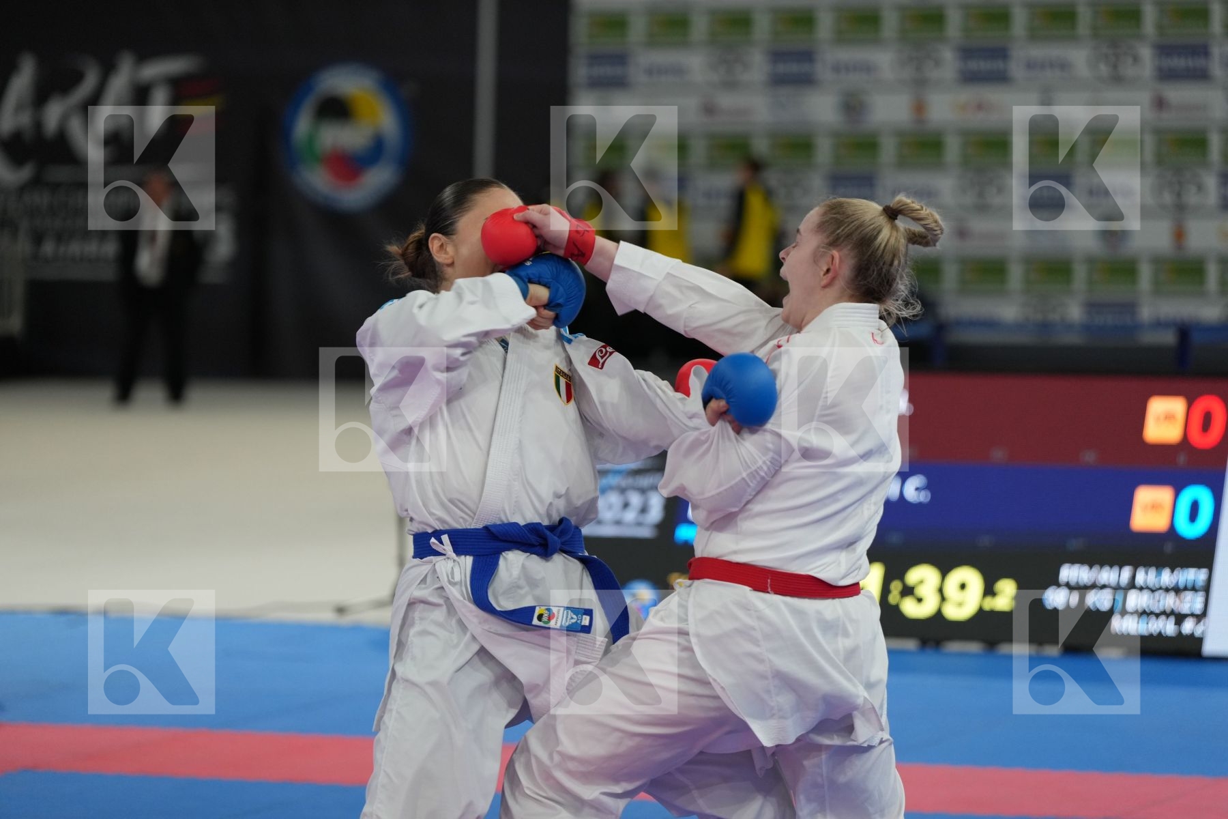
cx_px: 614
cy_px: 410
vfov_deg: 9.5
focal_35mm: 144
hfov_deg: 14.3
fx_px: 4912
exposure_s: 1/1000
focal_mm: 144
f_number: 2.8
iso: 1600
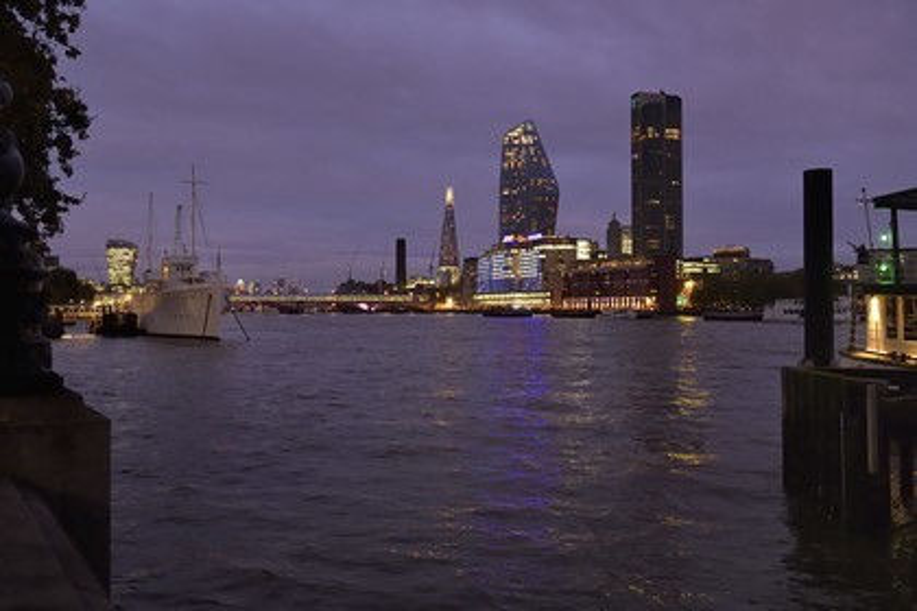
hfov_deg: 58.7
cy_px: 306
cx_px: 458
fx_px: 815
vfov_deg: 41.1
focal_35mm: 32
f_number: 6.3
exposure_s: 1/15
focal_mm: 32
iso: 1600
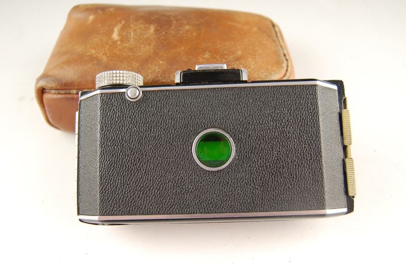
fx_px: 389
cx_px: 203
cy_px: 135
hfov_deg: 55.1
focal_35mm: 34
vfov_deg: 38.3
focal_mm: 23
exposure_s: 1/60
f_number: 4
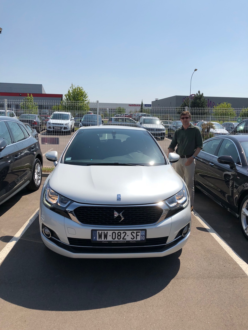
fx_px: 267
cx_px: 124
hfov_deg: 49.7
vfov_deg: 63.4
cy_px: 165
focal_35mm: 28
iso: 20
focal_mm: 3.99
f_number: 1.8
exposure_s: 1/3436
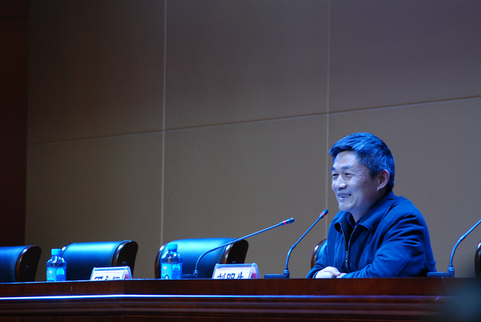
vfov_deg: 7.7
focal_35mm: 180
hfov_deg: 11.4
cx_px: 240
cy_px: 161
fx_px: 2409
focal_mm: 120
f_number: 5.6
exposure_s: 1/60
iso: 800
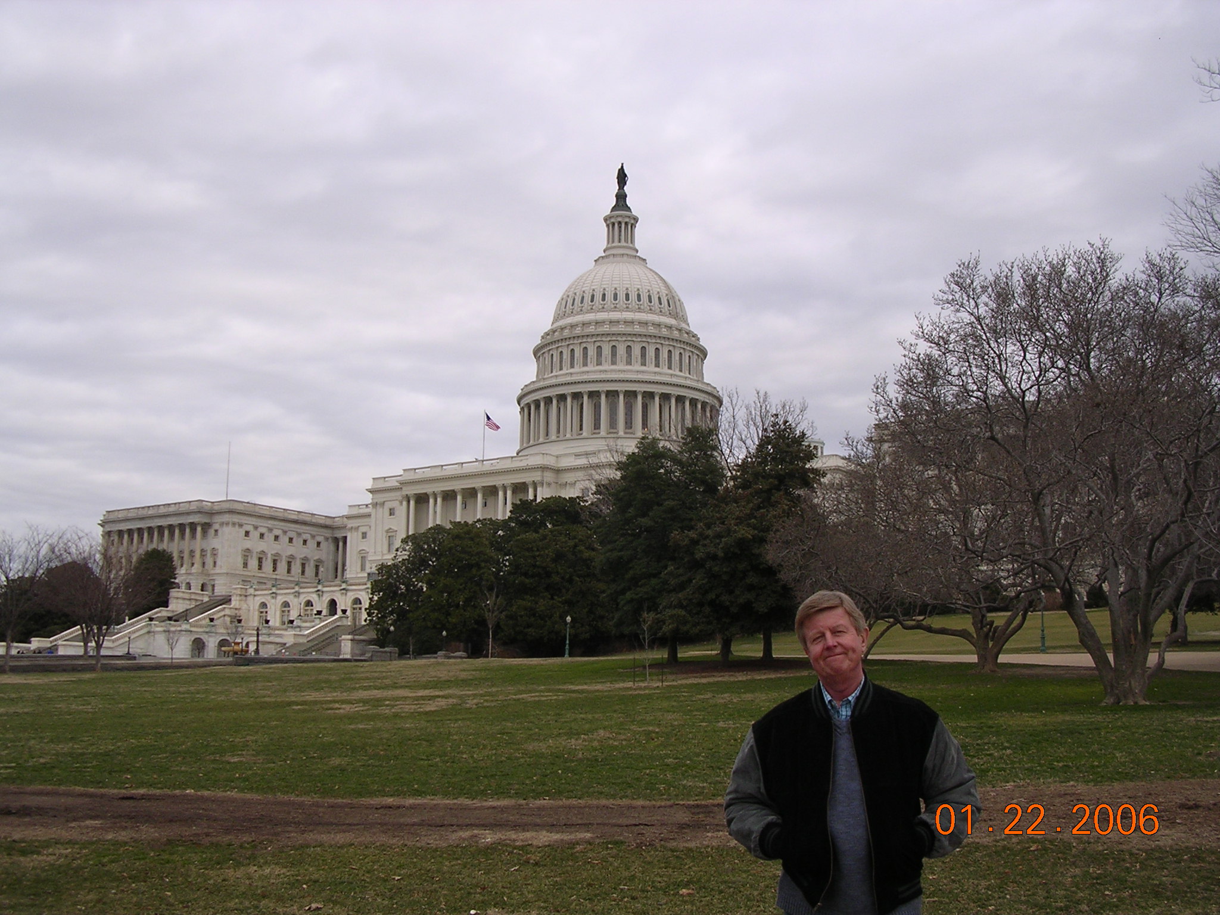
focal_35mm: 38
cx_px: 610
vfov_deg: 37.7
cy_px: 458
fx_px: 1339
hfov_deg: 49.0
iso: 100
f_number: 2.8
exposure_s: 1/294
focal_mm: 5.8
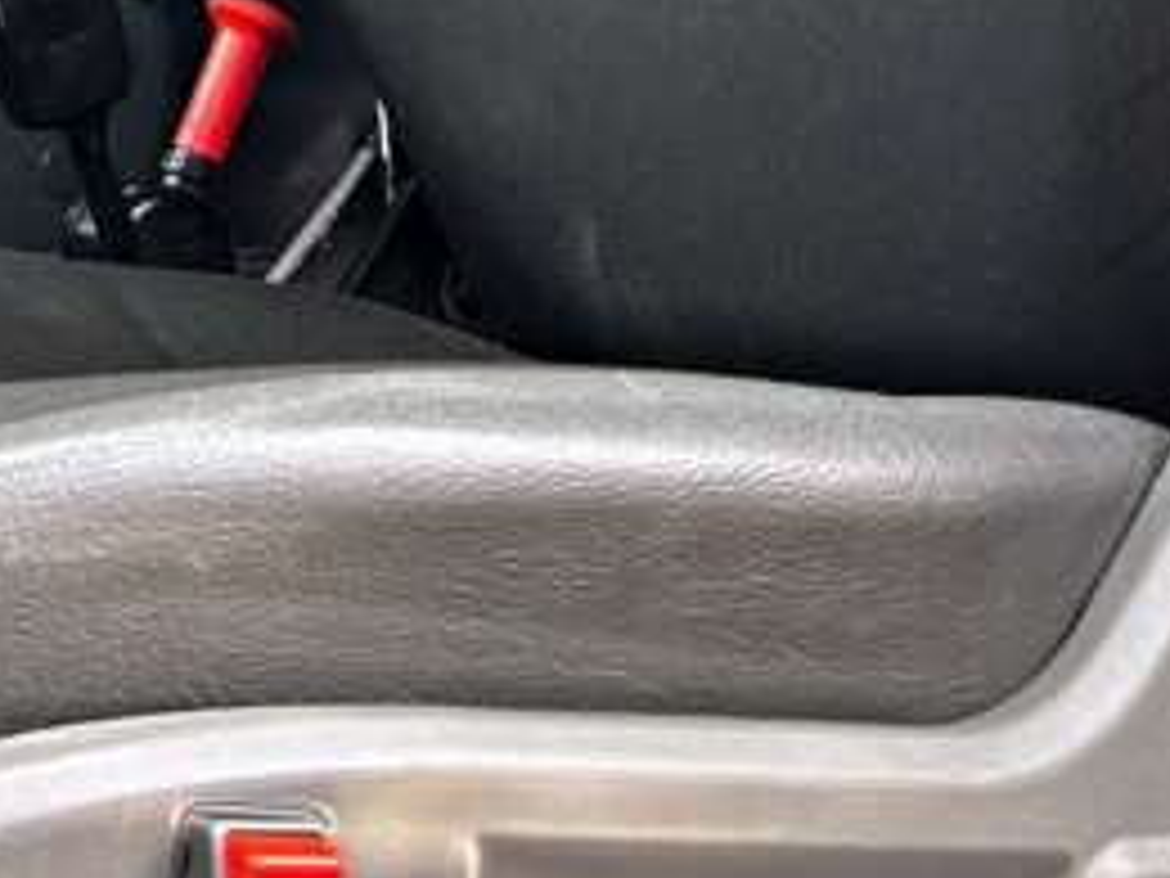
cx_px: -400
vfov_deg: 12.1
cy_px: -887
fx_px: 3650
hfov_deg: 17.0
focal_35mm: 108
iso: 125
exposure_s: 1/109
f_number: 1.5
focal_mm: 5.7
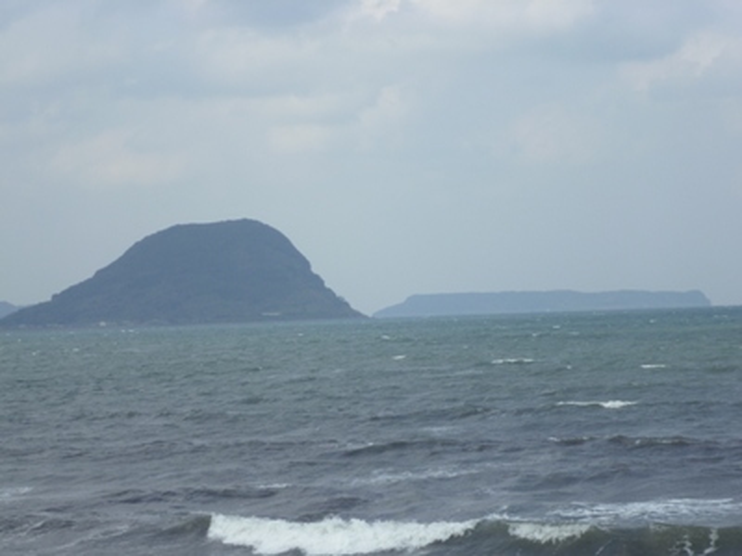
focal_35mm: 112
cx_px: 371
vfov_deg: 13.2
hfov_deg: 17.6
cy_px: 278
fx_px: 2401
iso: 100
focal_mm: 20
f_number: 6.5
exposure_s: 1/160
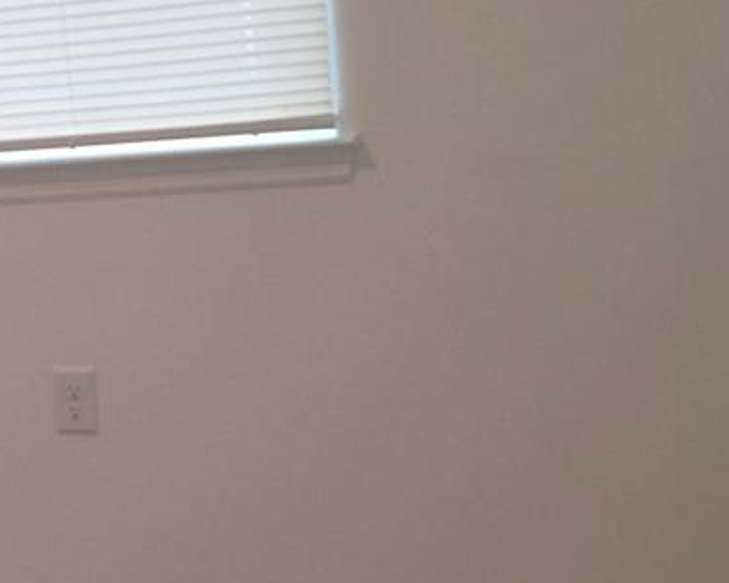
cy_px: 411
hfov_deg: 19.3
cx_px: -89
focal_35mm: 95
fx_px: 2049
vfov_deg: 16.1
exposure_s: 1/60
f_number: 1.7
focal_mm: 6.3
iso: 100
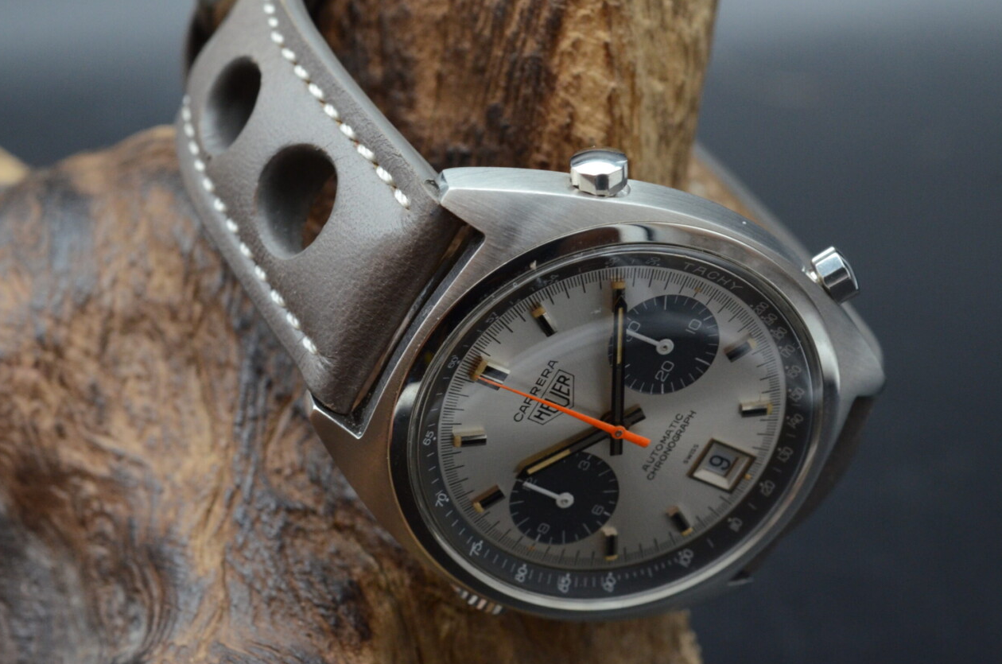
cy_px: 349
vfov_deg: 13.6
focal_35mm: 100
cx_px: 548
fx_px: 2778
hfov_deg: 20.4
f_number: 9
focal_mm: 60
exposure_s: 1/30
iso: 1600
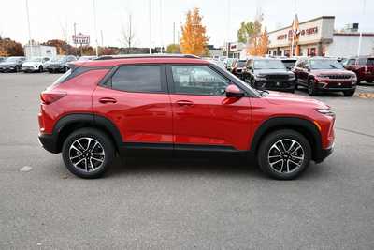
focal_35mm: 30
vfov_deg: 43.6
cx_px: 187
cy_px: 125
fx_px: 312
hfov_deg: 61.9
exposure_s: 1/250
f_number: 5.6
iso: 800
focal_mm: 20
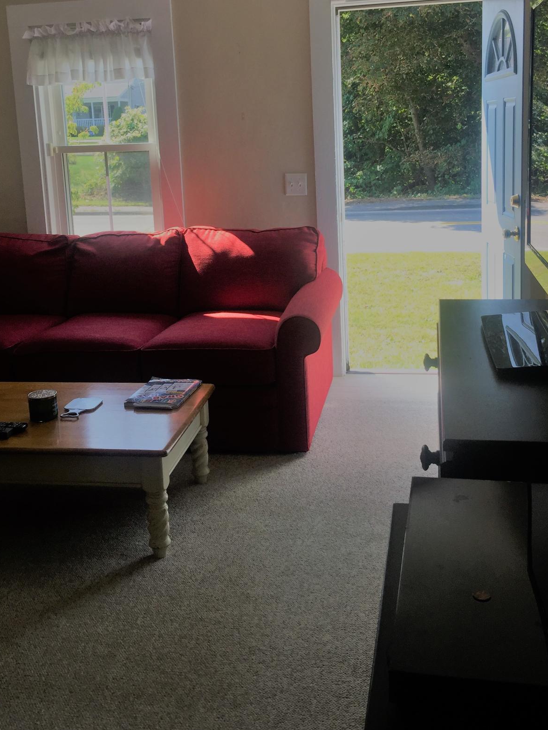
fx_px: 781
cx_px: 284
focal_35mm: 37
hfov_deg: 38.7
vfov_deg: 49.6
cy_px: 271
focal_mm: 4.15
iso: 32
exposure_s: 1/201
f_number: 2.2
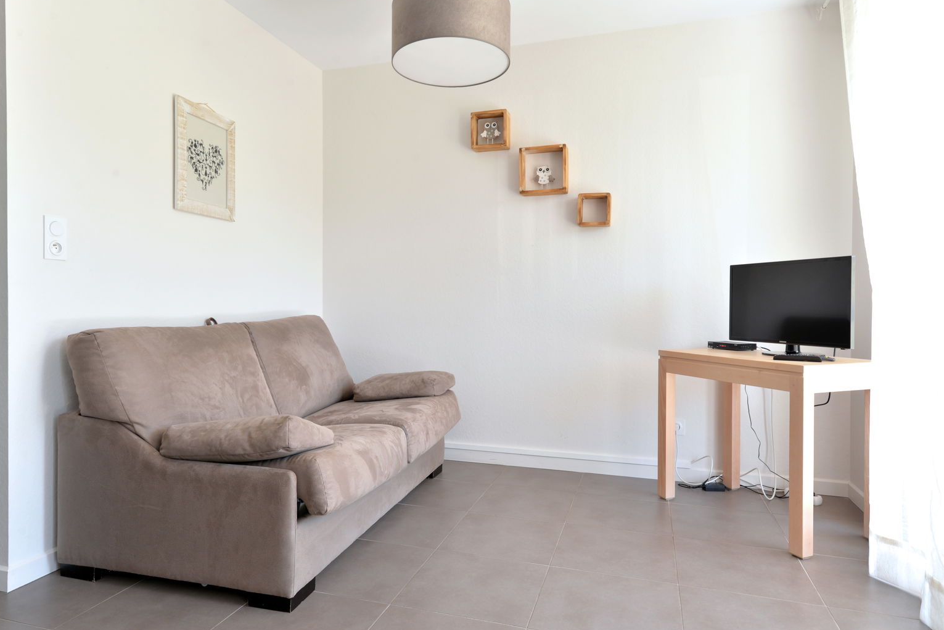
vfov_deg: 55.1
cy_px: 311
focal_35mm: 23
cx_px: 455
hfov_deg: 76.1
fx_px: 603
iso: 250
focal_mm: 22
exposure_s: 1/15
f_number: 8
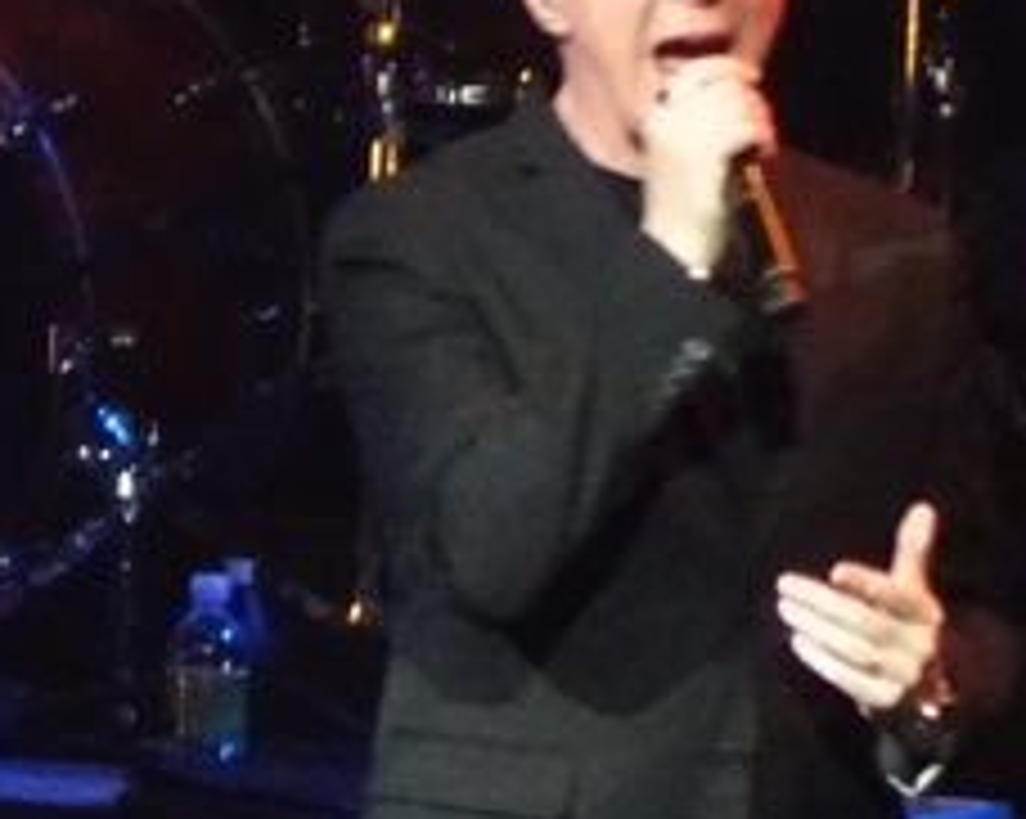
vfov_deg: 0.8
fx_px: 60922
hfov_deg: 1.0
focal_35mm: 2008
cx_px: 621
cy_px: 608
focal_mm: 123
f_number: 6.4
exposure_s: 1/80
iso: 3200
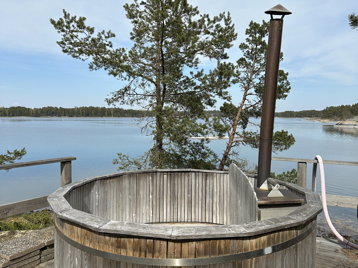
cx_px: 179
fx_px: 248
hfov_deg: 71.6
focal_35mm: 24
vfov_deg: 56.8
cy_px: 134
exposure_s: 1/5525
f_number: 1.78
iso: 80
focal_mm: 6.86
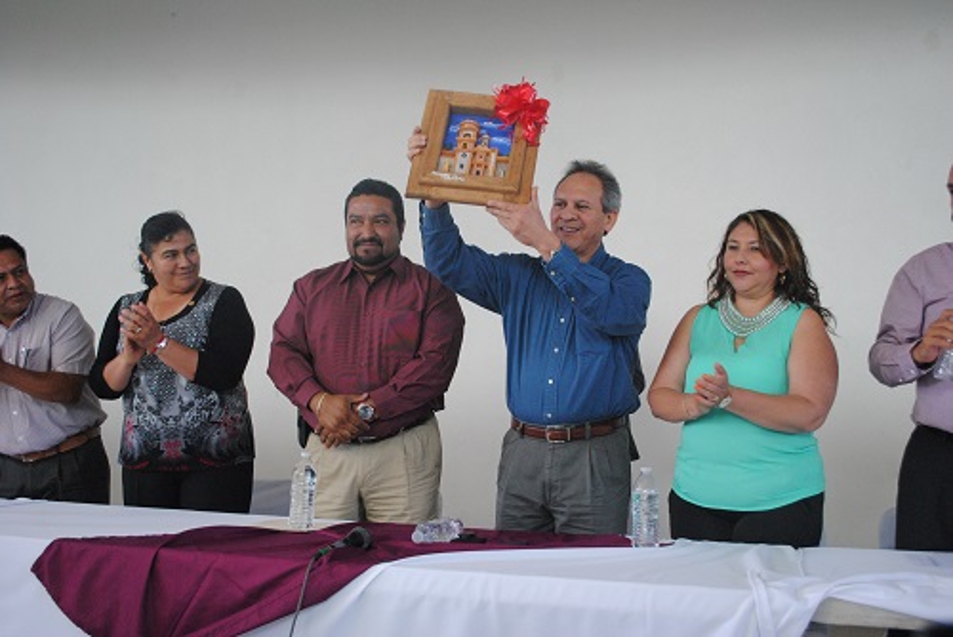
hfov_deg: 49.5
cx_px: 476
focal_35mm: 39
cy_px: 318
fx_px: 1033
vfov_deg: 34.3
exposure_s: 1/125
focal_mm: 26
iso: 800
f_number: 4.2
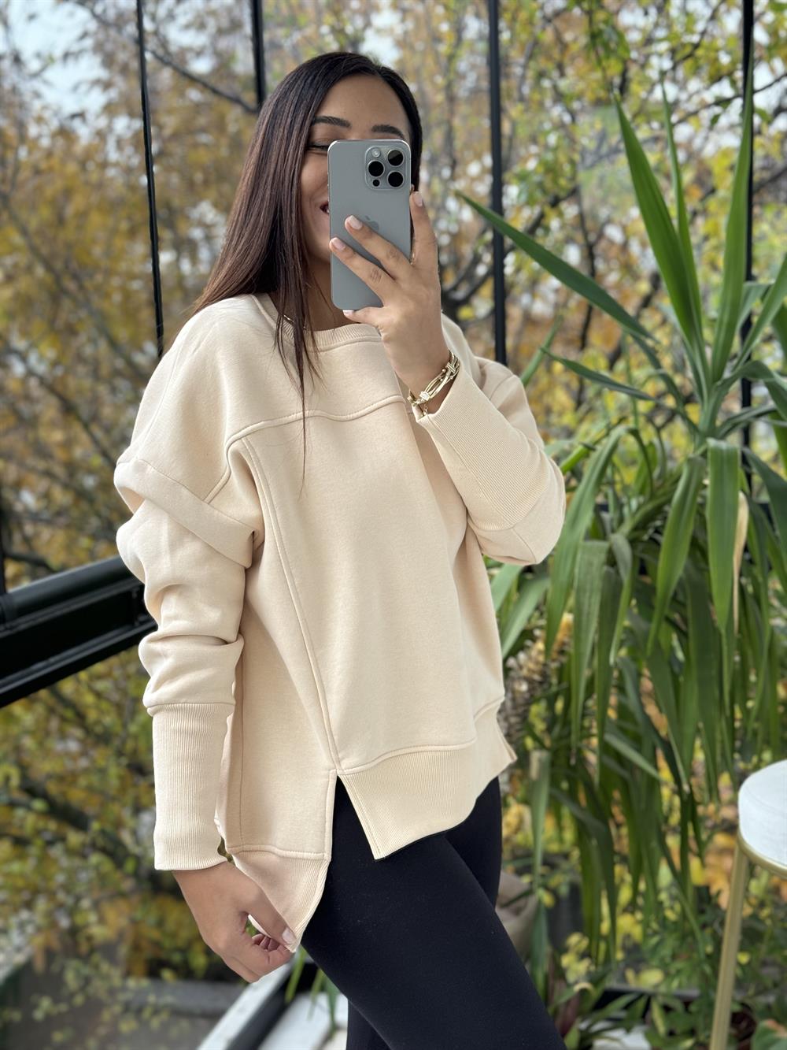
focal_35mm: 48
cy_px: 525
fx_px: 1455
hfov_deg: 30.3
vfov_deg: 39.7
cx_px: 394
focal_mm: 6.76
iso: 100
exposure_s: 1/50
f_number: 1.78
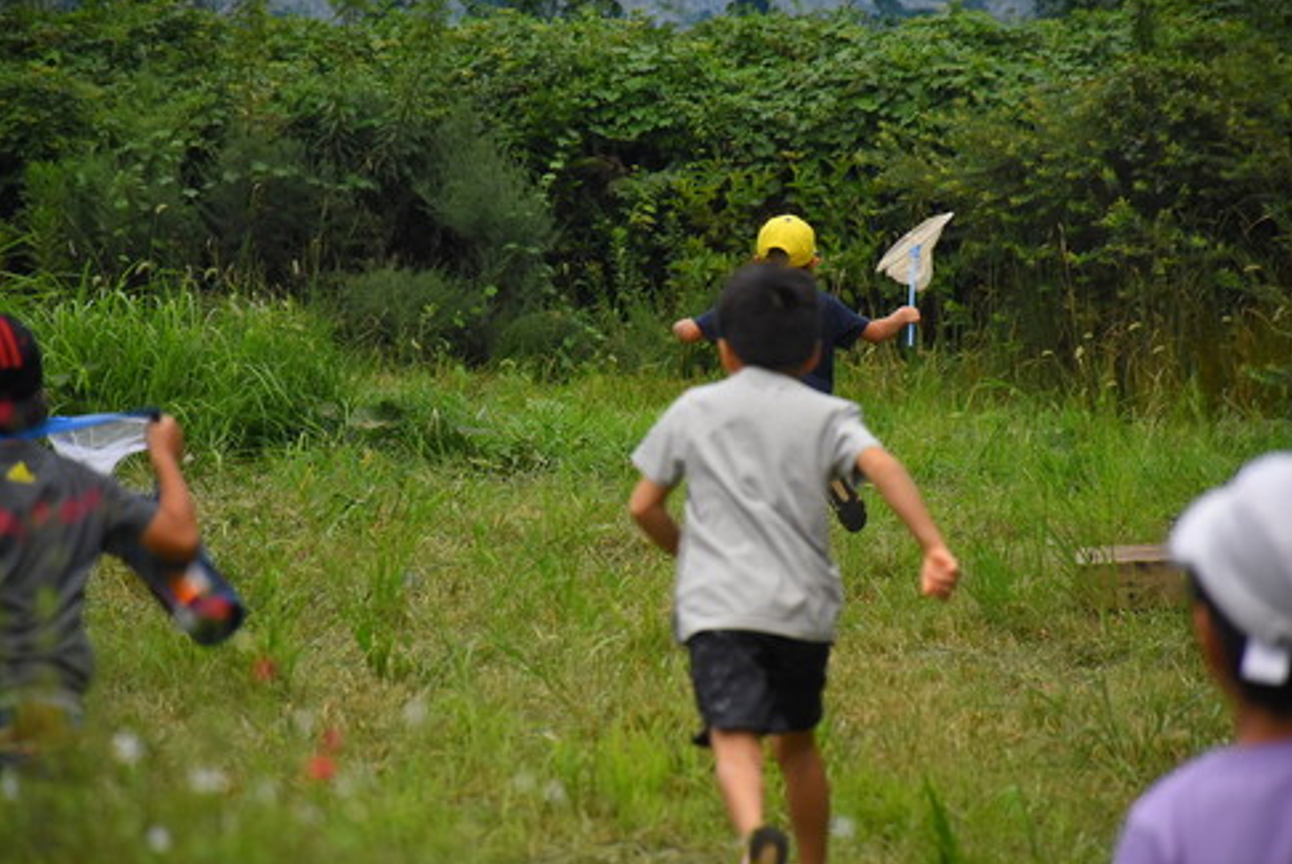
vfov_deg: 6.4
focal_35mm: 216
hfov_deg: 9.5
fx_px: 7759
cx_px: 654
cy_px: 436
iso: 1000
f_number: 5.6
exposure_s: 1/640
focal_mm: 140
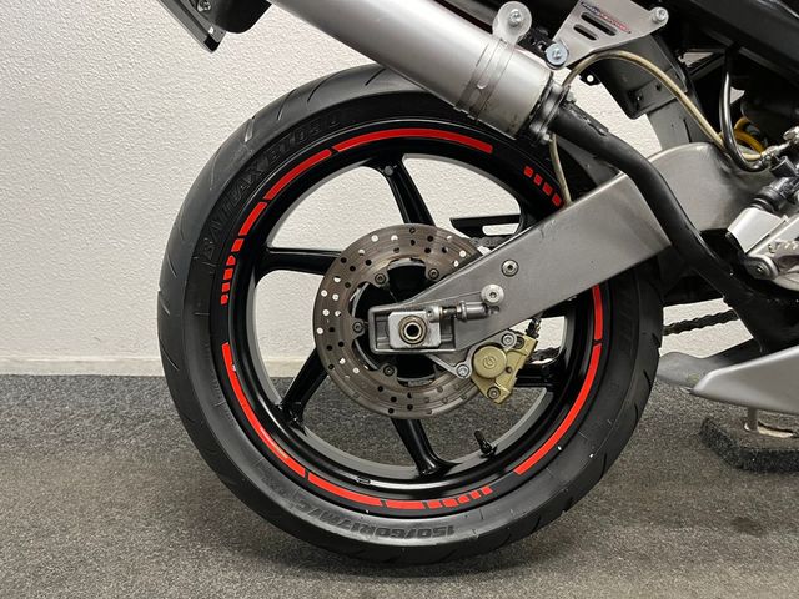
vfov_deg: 53.1
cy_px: 300
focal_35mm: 26
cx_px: 400
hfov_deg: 67.3
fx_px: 600
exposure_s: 1/50
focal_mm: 5.1
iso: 200
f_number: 1.6
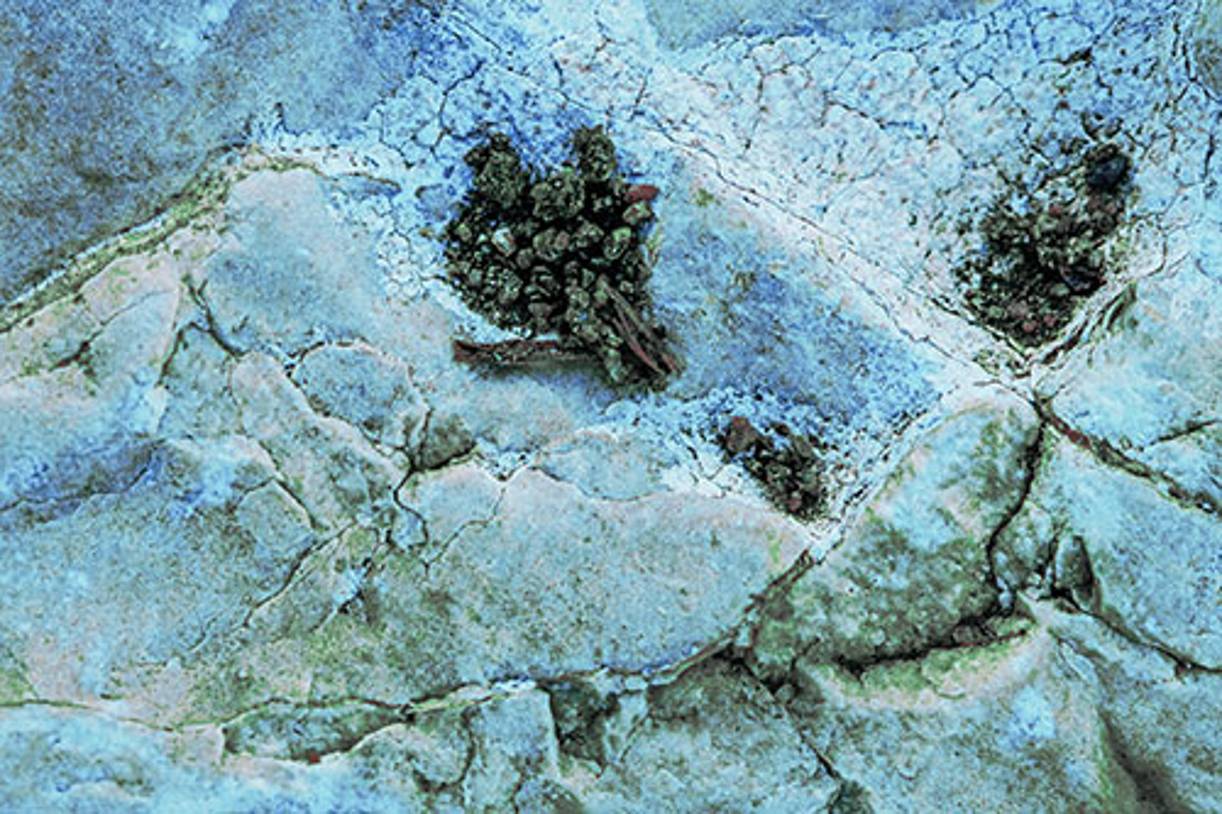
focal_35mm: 210
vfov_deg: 6.5
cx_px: 611
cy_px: 407
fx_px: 7126
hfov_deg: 9.8
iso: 500
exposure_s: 1/320
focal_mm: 210
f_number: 13
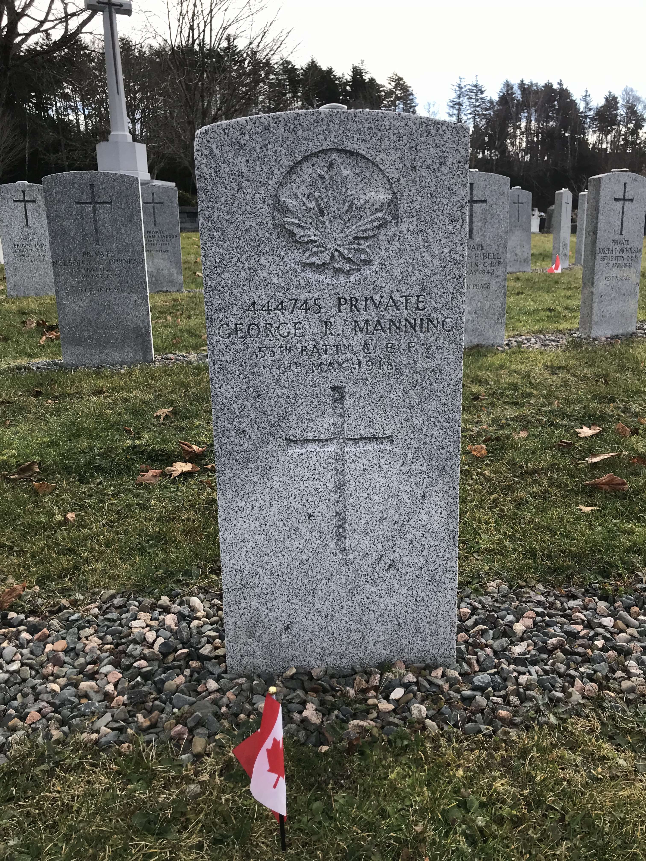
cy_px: 430
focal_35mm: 28
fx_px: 697
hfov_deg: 49.7
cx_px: 323
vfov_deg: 63.4
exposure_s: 1/665
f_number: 1.8
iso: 20
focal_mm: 3.99
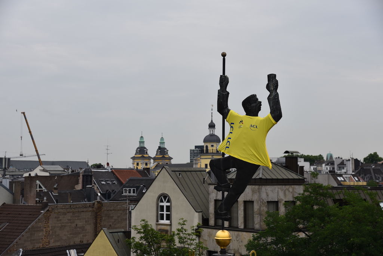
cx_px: 192
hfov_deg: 30.5
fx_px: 703
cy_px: 128
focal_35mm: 66
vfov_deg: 20.6
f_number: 7.1
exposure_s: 1/800
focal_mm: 66
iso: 200
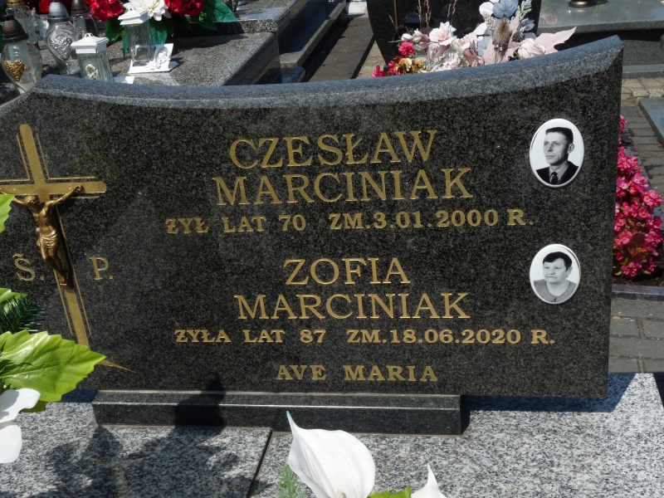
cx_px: 332
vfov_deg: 32.9
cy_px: 249
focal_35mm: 44
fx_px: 844
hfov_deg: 42.9
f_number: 7.1
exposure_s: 1/500
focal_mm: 7.8
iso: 100
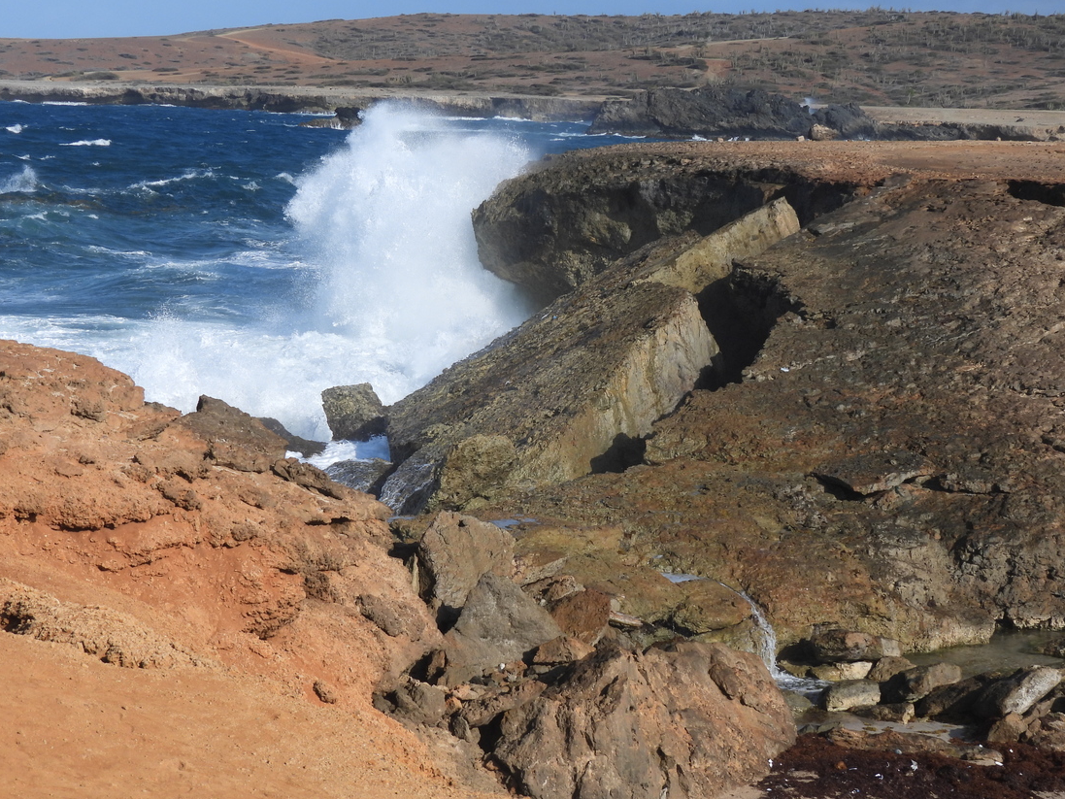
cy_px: 416
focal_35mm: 70
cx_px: 539
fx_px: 2154
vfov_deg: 21.0
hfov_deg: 27.8
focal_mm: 10.7
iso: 100
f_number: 3.5
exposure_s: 1/1600
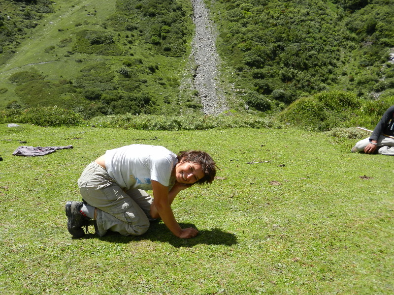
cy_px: 148
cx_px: 197
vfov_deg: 37.7
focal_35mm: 38
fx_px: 433
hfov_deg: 49.0
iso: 160
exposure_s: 1/800
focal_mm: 6.9
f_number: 4
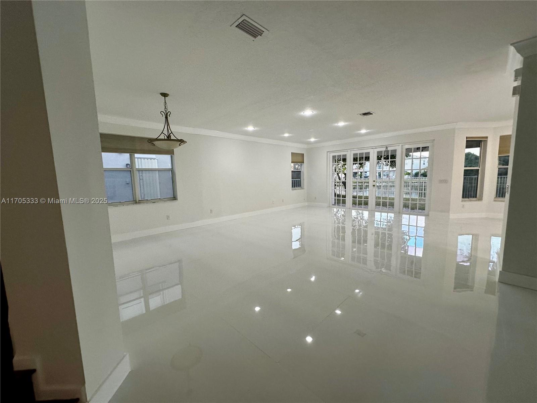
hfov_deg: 102.1
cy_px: 202
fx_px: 217
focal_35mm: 14
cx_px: 268
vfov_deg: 85.7
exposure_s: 1/120
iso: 125
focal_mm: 2.22
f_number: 2.2
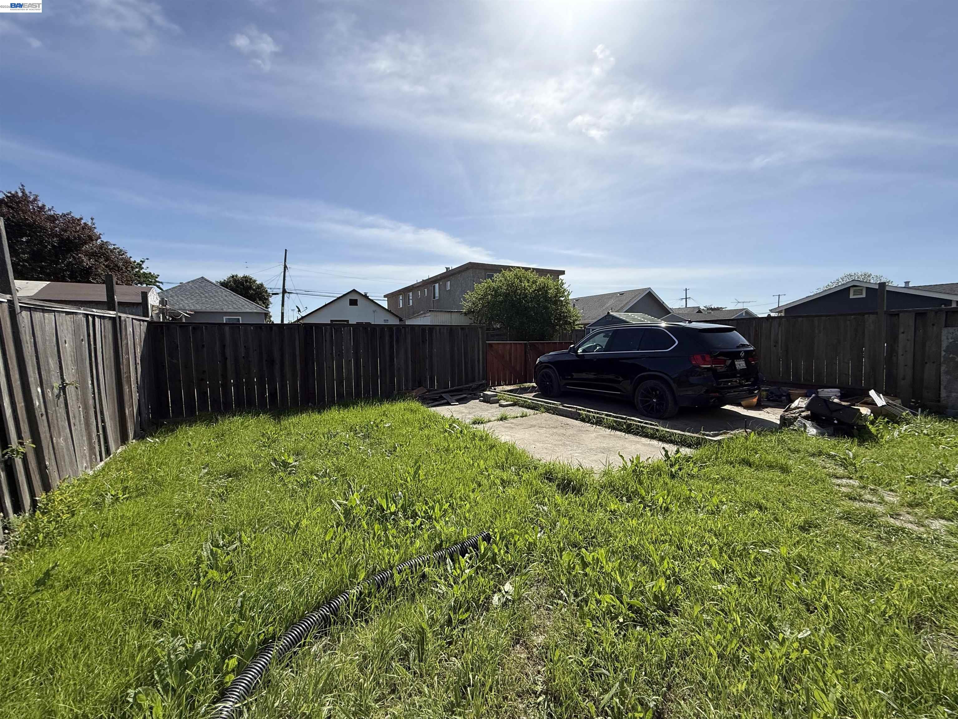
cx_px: 479
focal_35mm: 14
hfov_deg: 102.1
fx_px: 387
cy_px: 360
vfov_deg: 85.7
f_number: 2.2
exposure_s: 1/3460
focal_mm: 2.22
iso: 50
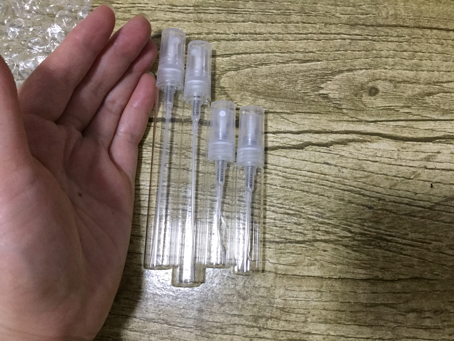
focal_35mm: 29
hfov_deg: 61.7
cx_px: 227
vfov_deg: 48.2
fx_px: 380
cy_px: 170
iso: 250
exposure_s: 1/25
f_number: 2.2
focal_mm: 4.15
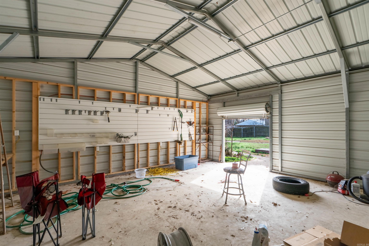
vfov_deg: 73.7
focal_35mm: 16
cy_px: 123
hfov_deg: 96.7
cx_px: 184
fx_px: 164
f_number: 8
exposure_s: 1/640
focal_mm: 16
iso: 100
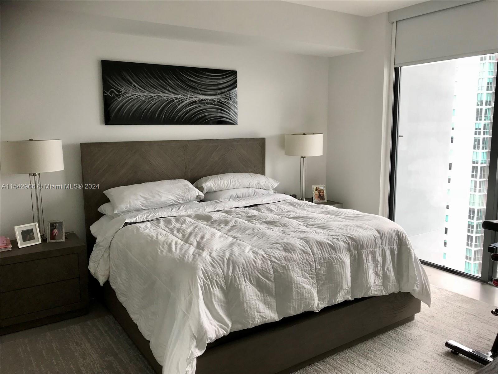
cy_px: 187
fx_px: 403
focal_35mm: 28
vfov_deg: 49.7
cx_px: 249
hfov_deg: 63.4
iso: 32
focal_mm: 3.99
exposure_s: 1/120
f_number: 1.8
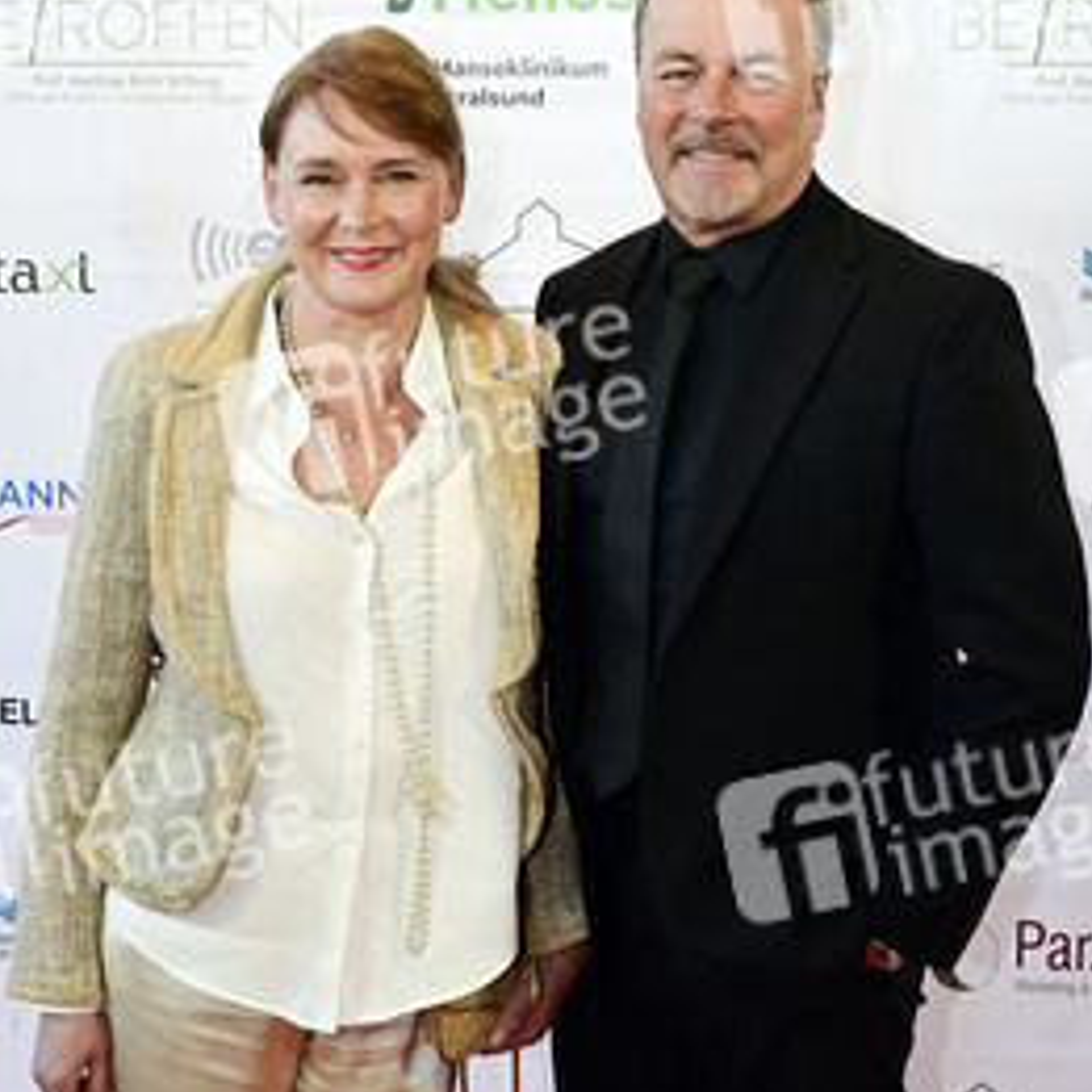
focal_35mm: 56
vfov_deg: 30.5
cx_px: 552
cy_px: 615
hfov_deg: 30.6
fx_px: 1999
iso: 1250
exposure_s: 1/200
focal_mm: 43
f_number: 5.6
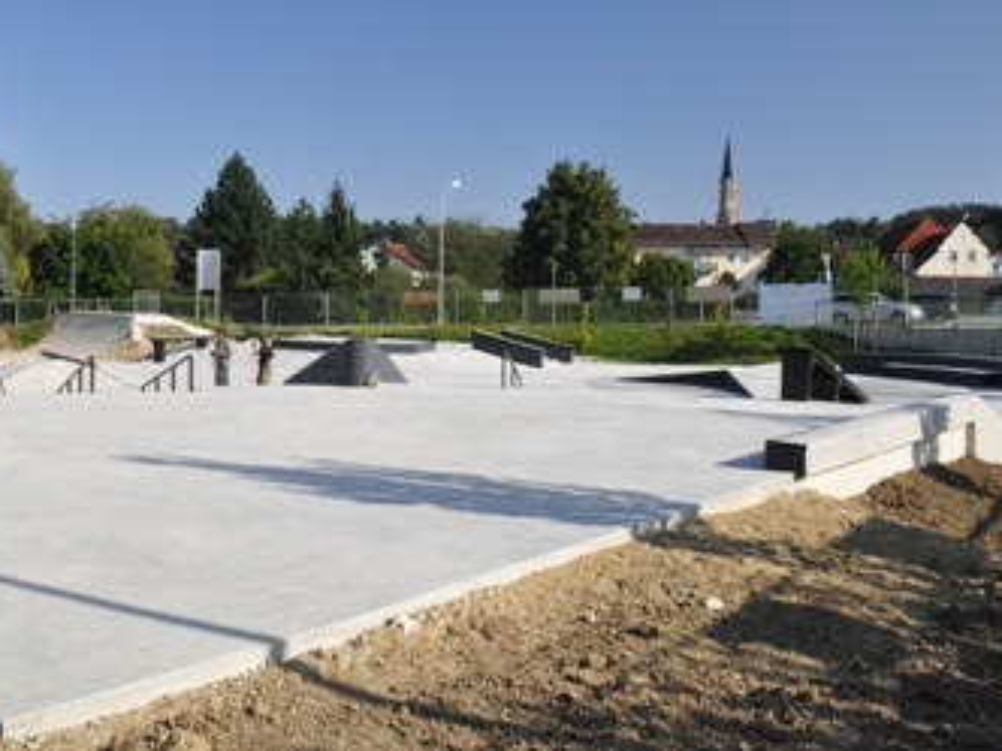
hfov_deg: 52.3
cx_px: 404
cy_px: 305
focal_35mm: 35
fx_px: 1013
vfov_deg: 40.5
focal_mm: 18
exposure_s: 1/640
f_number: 13
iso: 1600
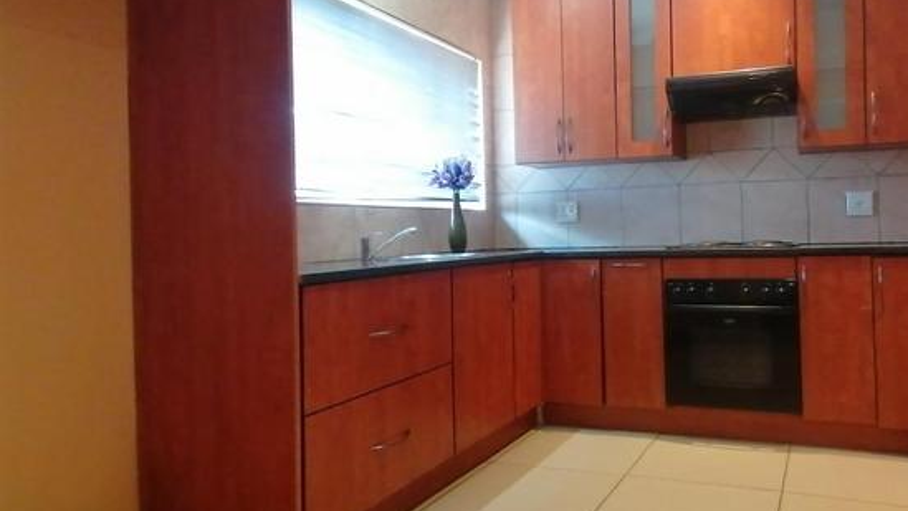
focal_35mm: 27
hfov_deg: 67.9
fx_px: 650
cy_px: 223
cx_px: 607
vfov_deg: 42.8
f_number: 2.4
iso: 640
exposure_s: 1/25
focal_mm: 1.78
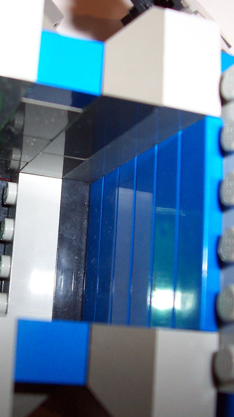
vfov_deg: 38.5
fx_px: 596
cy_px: 208
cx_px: 57
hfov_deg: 22.0
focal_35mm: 54
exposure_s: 1/60
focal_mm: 5.6
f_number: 2.8
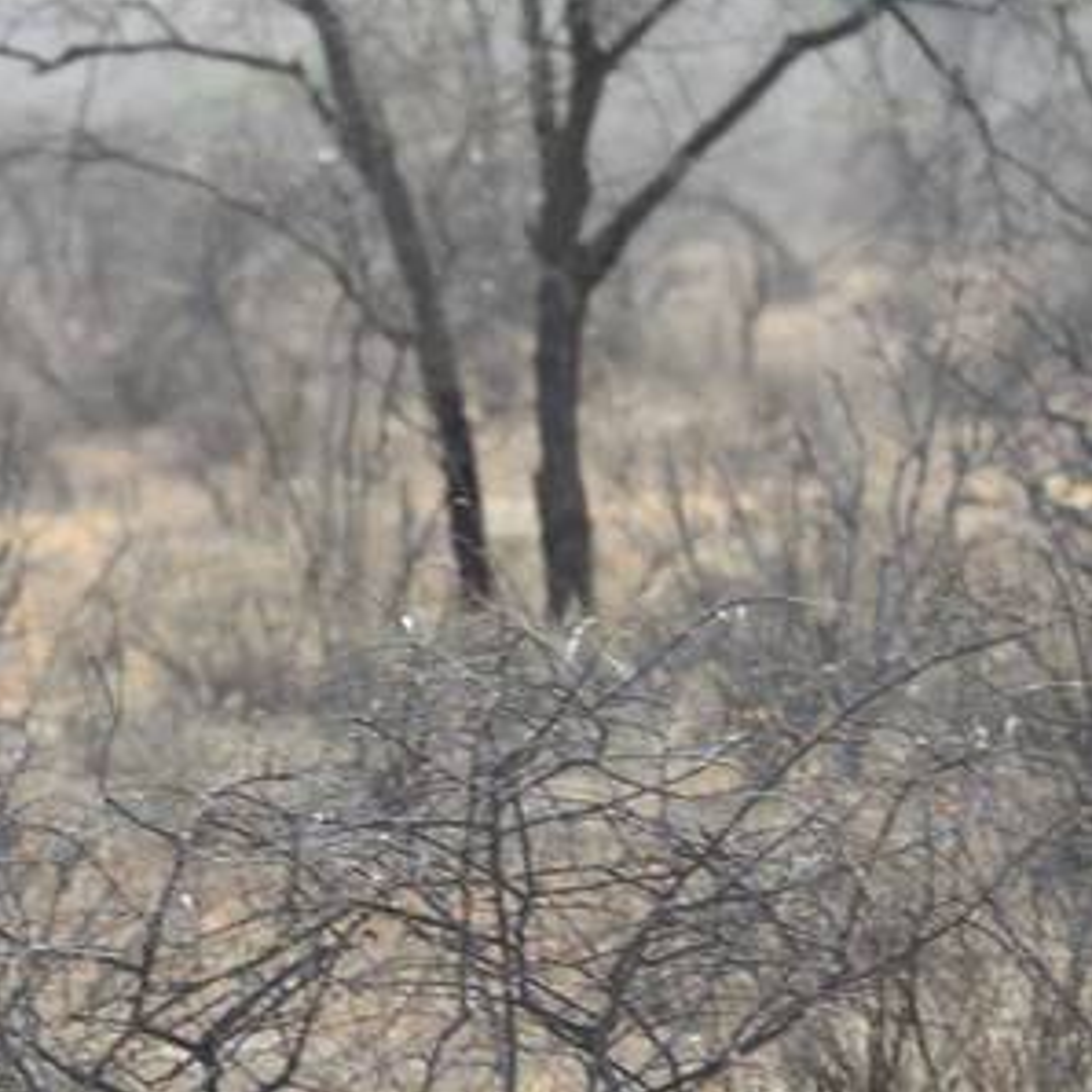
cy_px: 537
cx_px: -187
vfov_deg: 3.2
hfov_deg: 3.2
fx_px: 19701
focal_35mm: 552
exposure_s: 1/500
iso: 280
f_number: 5
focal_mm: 185
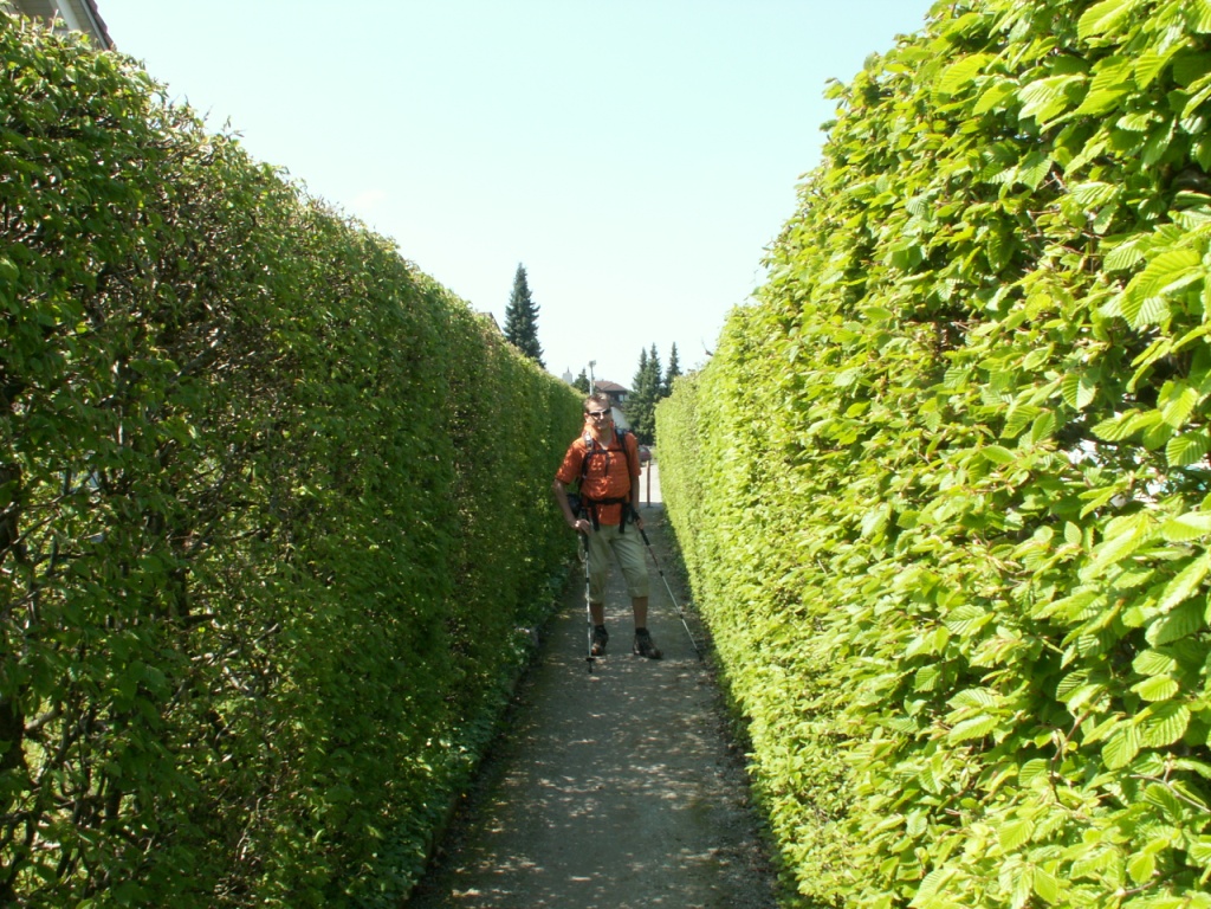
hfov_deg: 52.6
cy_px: 454
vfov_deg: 40.7
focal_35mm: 35
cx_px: 606
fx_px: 1224
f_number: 8
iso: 50
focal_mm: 5.86
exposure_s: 1/50
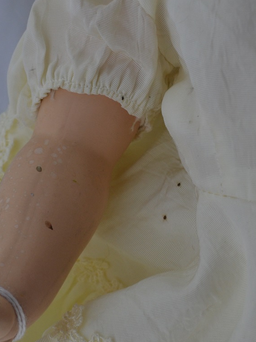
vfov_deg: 22.7
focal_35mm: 86
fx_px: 848
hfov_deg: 17.0
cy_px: 193
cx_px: 51
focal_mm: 30
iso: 400
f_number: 8
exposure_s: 1/100
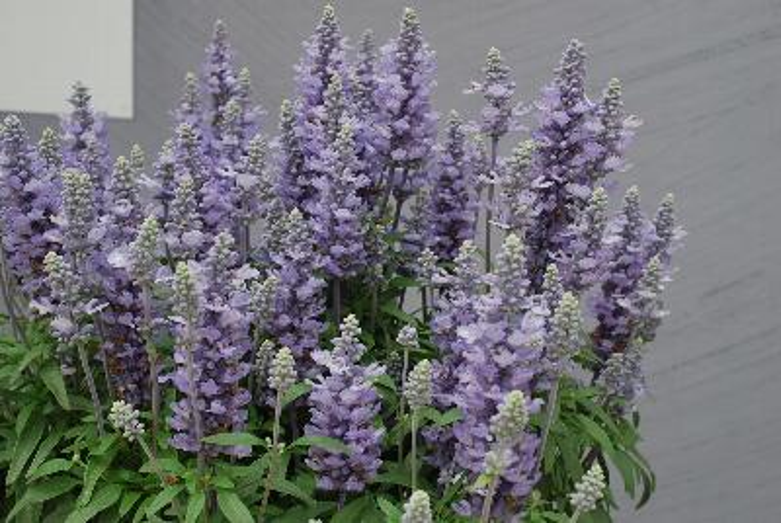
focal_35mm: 48
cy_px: 262
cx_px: 390
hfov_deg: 41.1
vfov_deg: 28.2
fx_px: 1043
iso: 125
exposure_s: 1/60
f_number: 8
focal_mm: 32
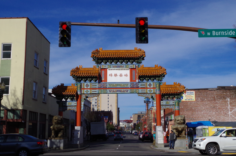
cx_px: 118
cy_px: 78
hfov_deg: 42.8
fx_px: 301
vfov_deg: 29.1
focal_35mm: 46
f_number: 14
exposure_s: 1/2500
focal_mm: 30.63
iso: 1600
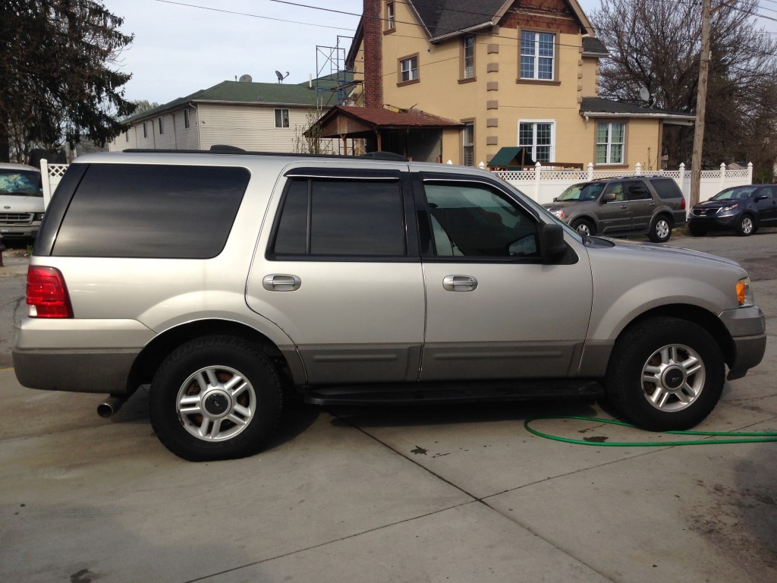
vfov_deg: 42.9
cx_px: 388
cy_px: 292
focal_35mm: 33
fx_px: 741
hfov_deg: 55.4
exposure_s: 1/1355
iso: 50
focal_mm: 4.12
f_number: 2.4
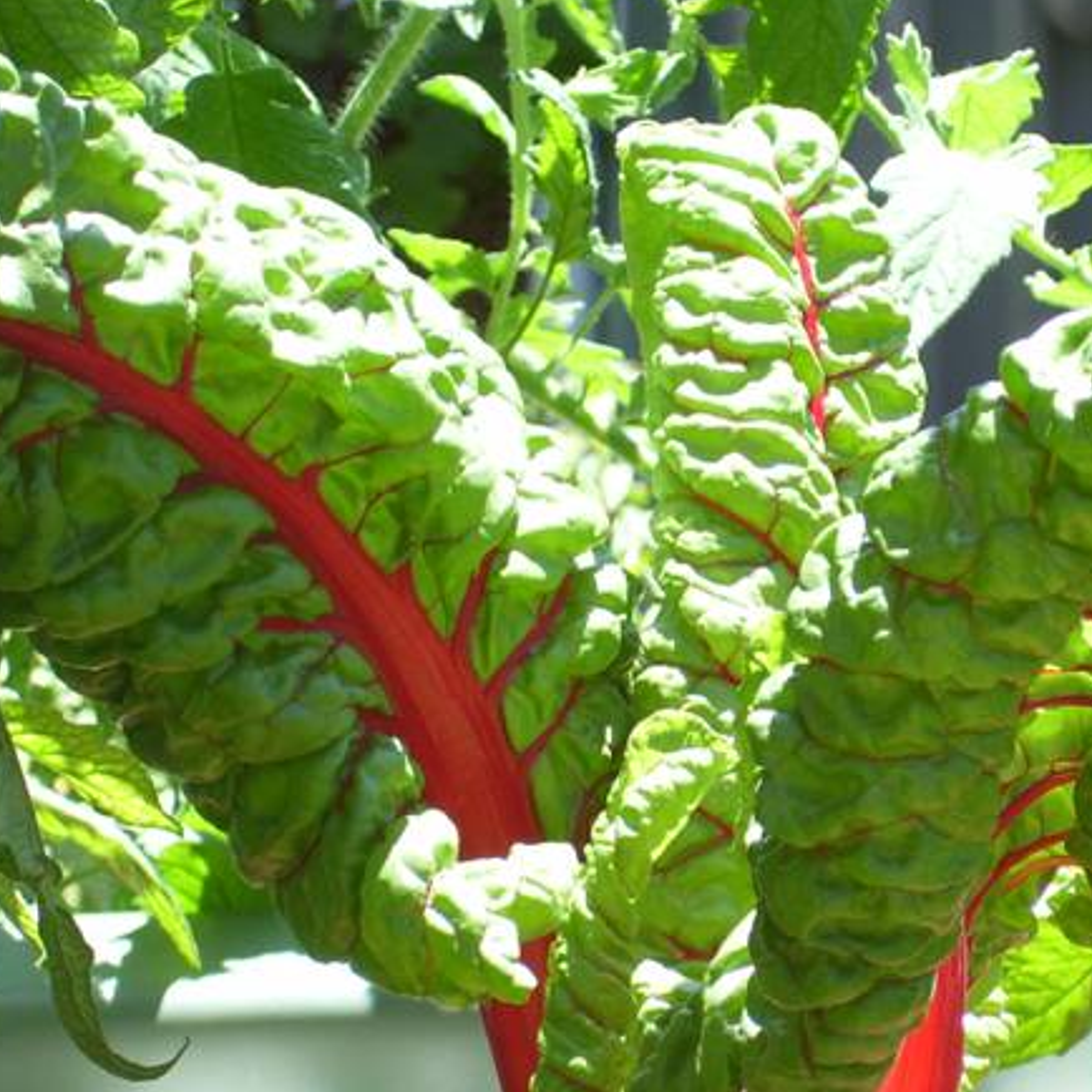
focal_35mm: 166
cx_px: 868
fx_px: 5925
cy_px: 604
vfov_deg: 10.5
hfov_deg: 10.5
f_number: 4.6
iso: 80
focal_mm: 16.8
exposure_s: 1/125
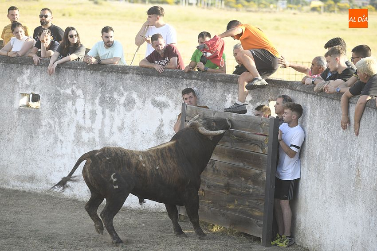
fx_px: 1414
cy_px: 126
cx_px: 188
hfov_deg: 15.2
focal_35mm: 135
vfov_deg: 10.2
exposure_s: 1/320
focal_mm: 135
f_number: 3.5
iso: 200
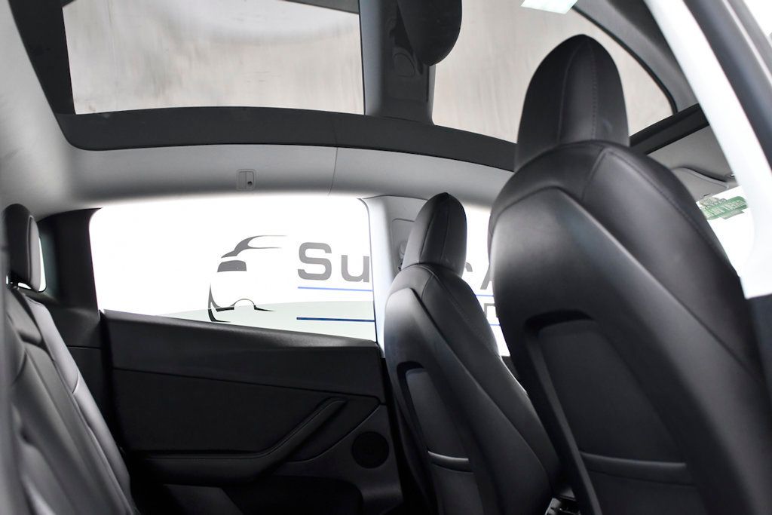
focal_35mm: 36
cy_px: 258
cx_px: 386
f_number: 3.5
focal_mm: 24
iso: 2000
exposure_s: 1/160
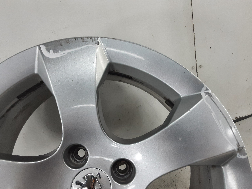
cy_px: 94
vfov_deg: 51.4
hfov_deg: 65.3
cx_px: 126
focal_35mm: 27
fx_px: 197
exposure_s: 1/50
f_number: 1.9
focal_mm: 2.91
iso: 125
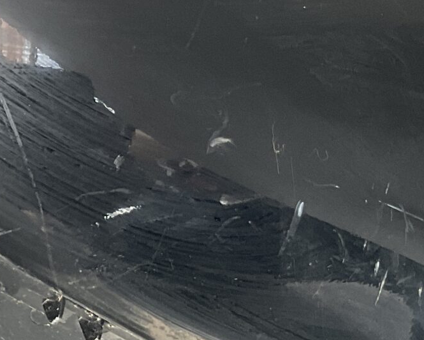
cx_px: -9
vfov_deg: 13.8
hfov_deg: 17.2
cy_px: -54
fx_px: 1368
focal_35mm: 109
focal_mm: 3
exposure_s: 1/120
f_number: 1.8
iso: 50
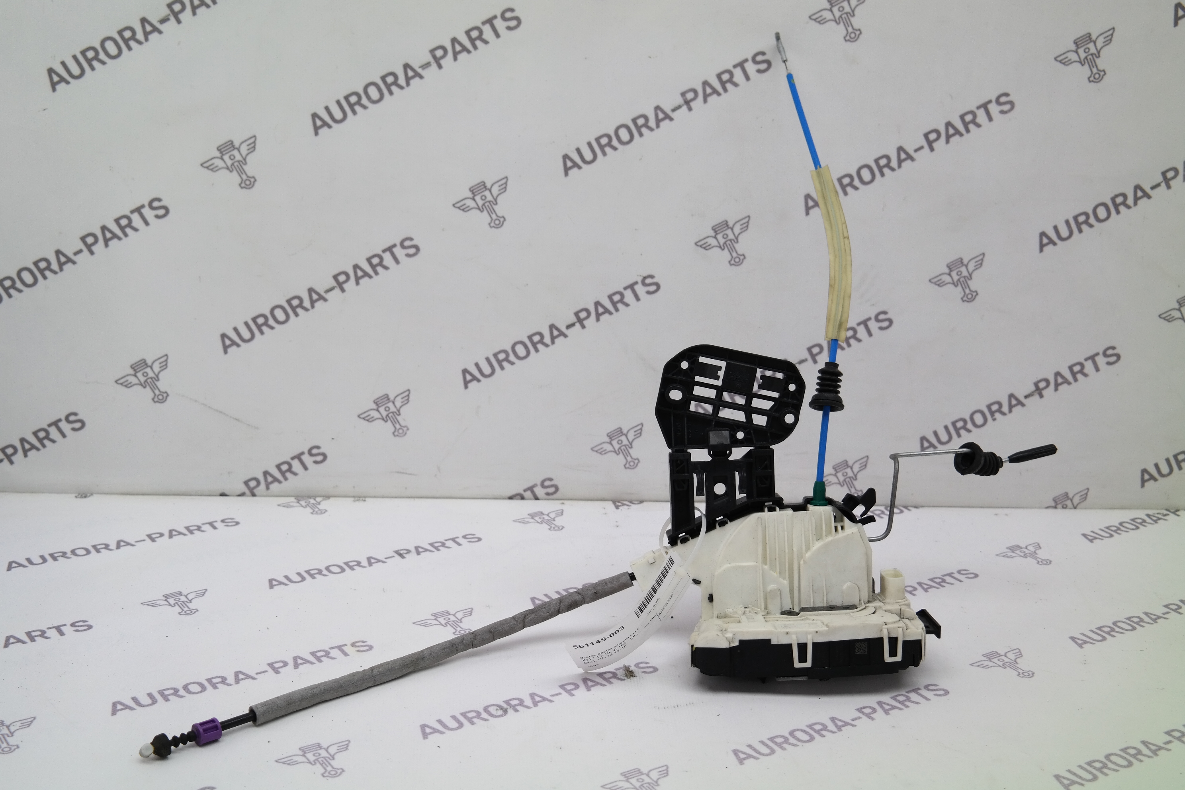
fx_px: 1514
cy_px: 395
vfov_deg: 29.2
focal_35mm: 46
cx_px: 592
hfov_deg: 42.7
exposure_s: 1/100
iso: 200
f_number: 4.5
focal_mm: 30
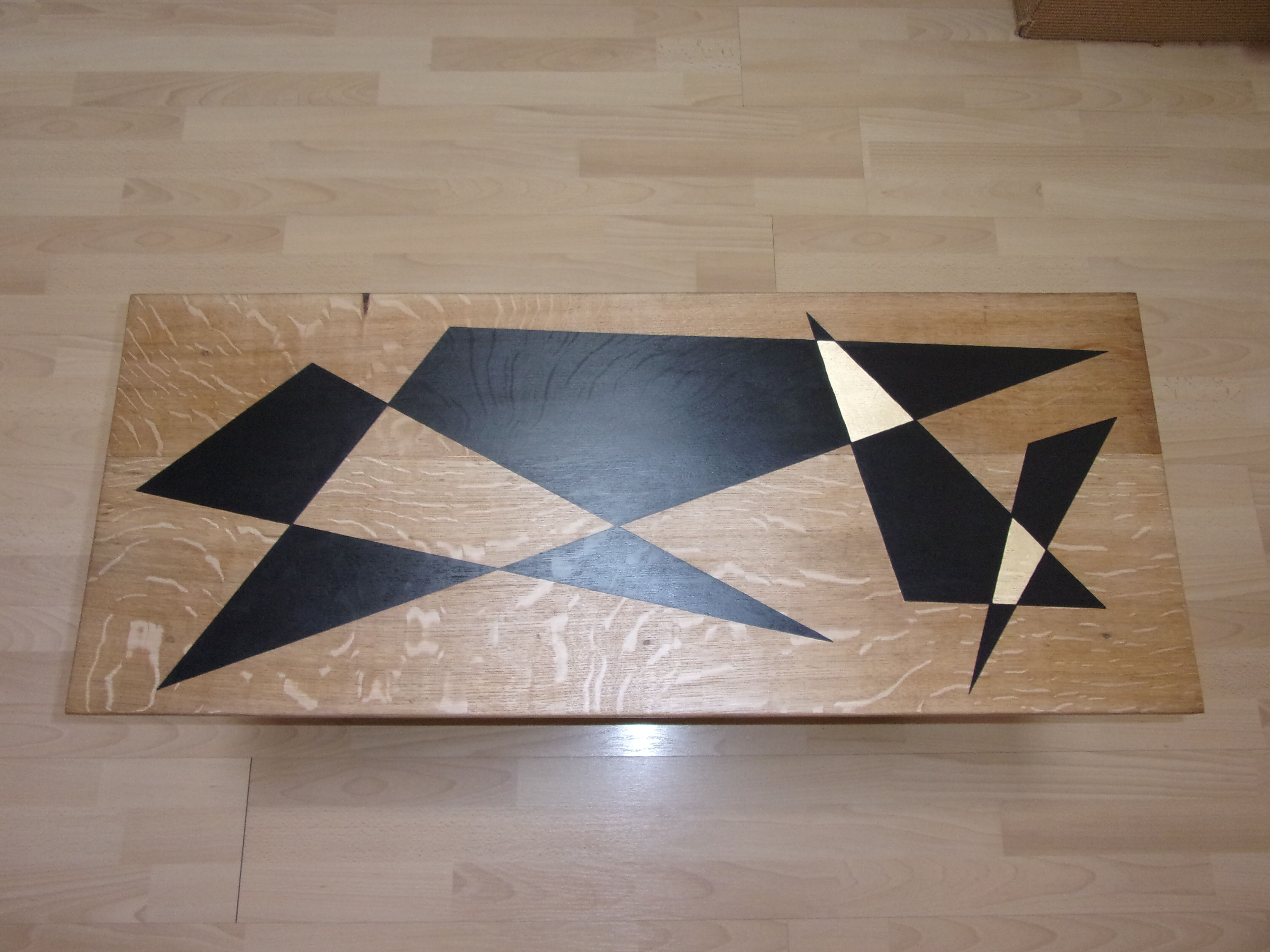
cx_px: 635
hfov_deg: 71.6
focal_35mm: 24
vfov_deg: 56.8
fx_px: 881
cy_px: 476
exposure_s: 1/34
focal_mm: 4.3
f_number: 3.3
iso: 200
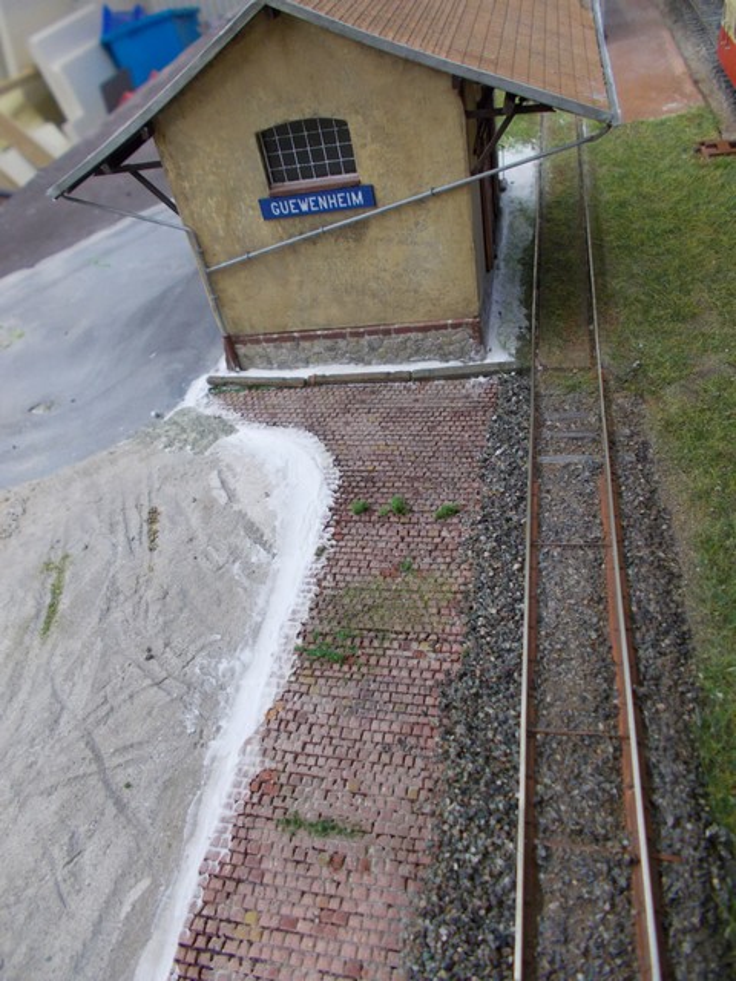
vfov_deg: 67.3
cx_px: 368
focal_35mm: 26
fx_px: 737
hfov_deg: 53.1
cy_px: 490
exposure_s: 1/20
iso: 200
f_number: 3.2
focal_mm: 4.6
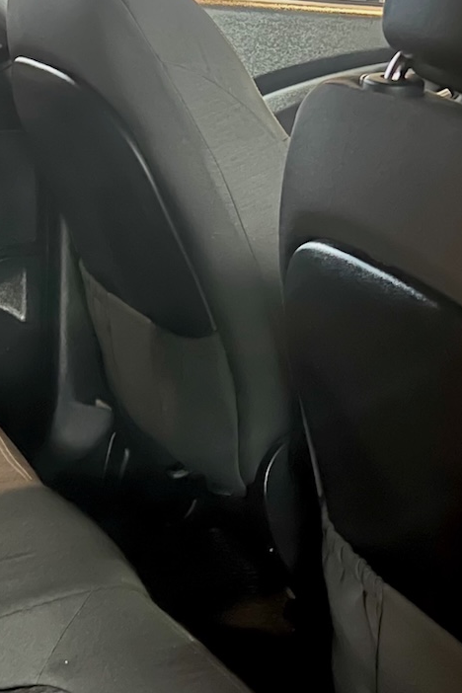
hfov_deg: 18.3
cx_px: 129
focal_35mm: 74
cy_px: 464
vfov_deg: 27.2
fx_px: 1424
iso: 3200
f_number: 1.5
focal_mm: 5.7
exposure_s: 1/17
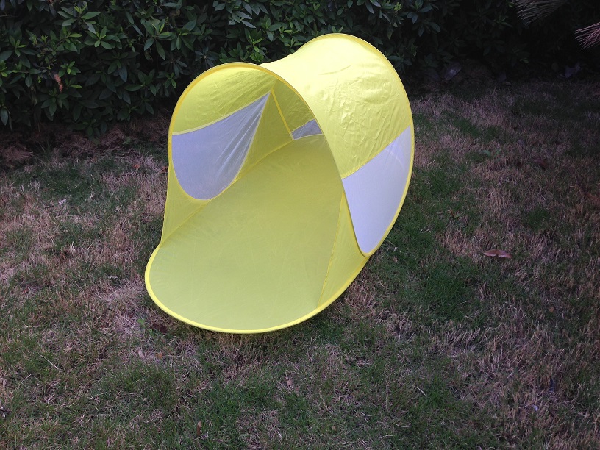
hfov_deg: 55.4
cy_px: 225
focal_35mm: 33
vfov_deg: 42.9
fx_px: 572
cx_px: 300
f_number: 2.4
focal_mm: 4.12
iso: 50
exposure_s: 1/298
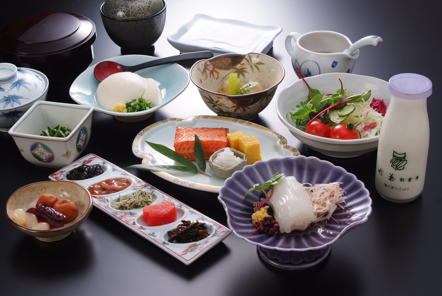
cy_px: 148
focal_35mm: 66
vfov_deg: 20.7
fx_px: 811
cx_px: 221
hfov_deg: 30.5
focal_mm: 44
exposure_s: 1/125
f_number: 13
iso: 100
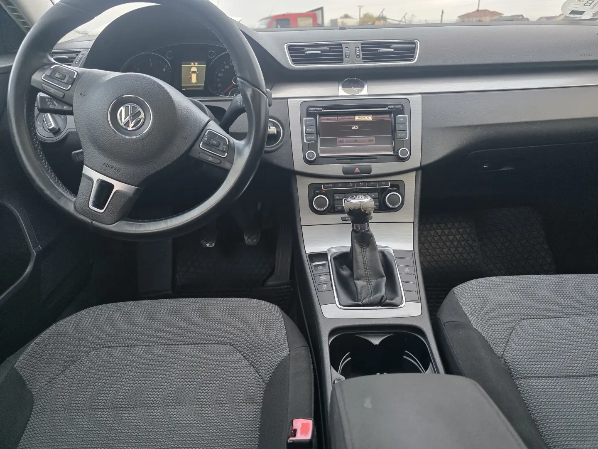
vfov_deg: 58.9
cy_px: 224
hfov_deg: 73.9
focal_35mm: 23
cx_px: 299
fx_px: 397
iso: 320
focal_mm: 6.3
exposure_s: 1/100
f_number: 1.7
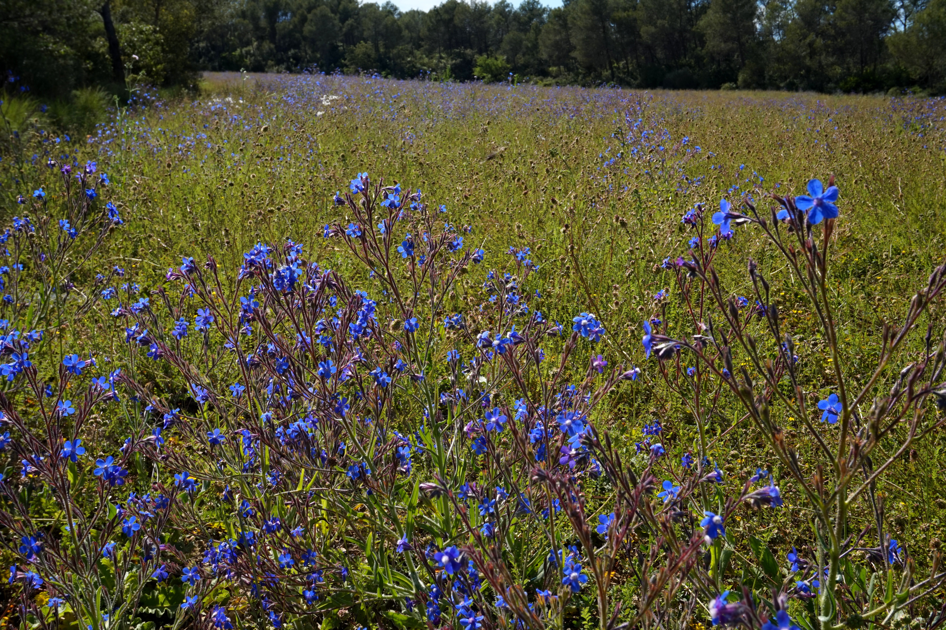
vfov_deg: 33.0
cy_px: 315
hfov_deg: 47.9
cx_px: 473
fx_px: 1064
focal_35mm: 40
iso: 100
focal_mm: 27
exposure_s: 1/125
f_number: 13
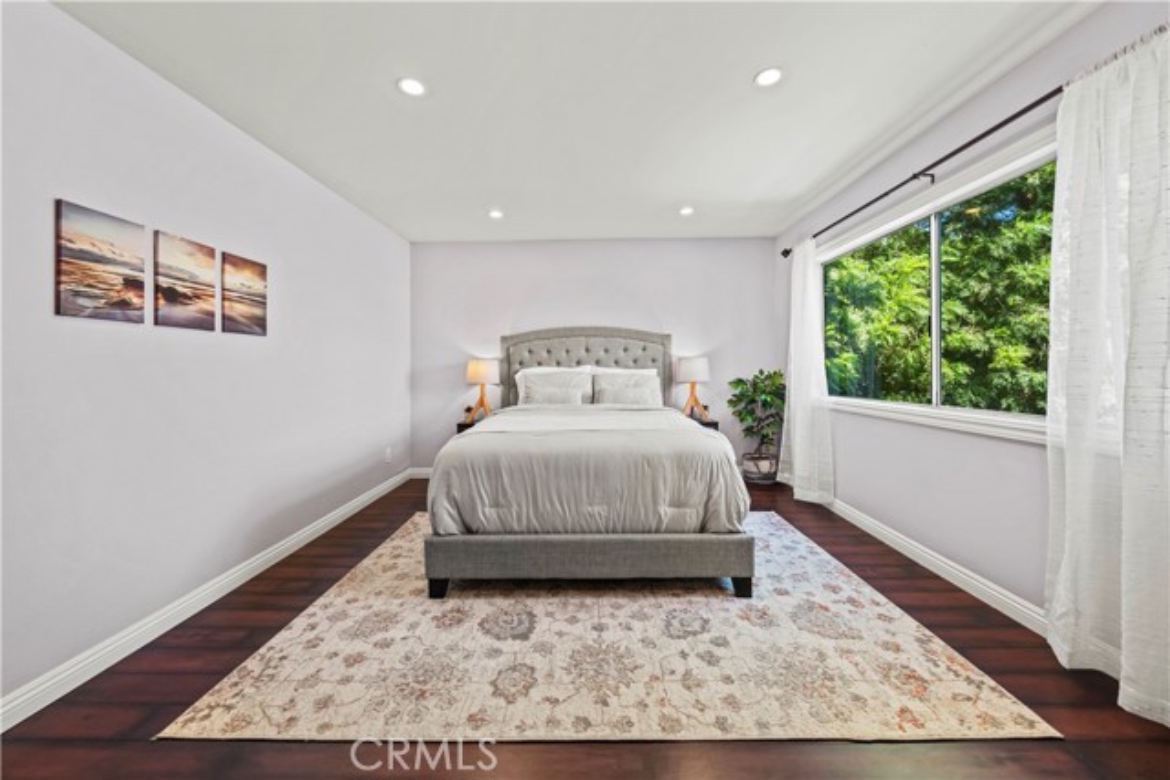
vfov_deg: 62.0
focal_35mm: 20
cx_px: 585
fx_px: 650
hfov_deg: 84.0
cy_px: 390
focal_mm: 20
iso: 320
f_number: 8
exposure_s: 1/1.67
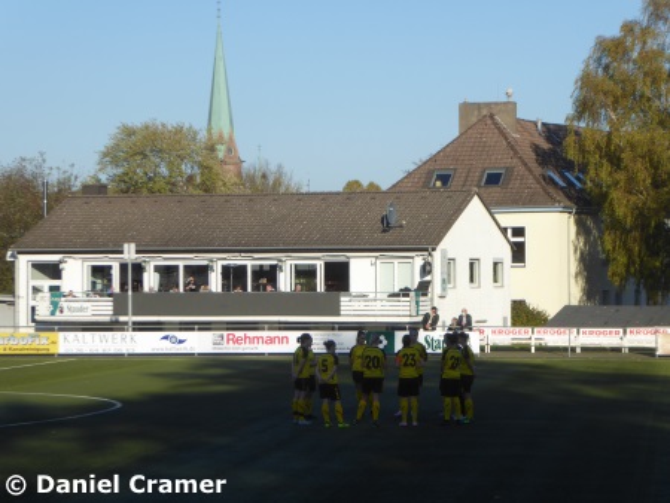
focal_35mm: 115
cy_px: 252
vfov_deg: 12.9
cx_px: 335
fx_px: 2227
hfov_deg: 17.1
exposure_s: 1/400
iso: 80
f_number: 5.1
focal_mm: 20.6
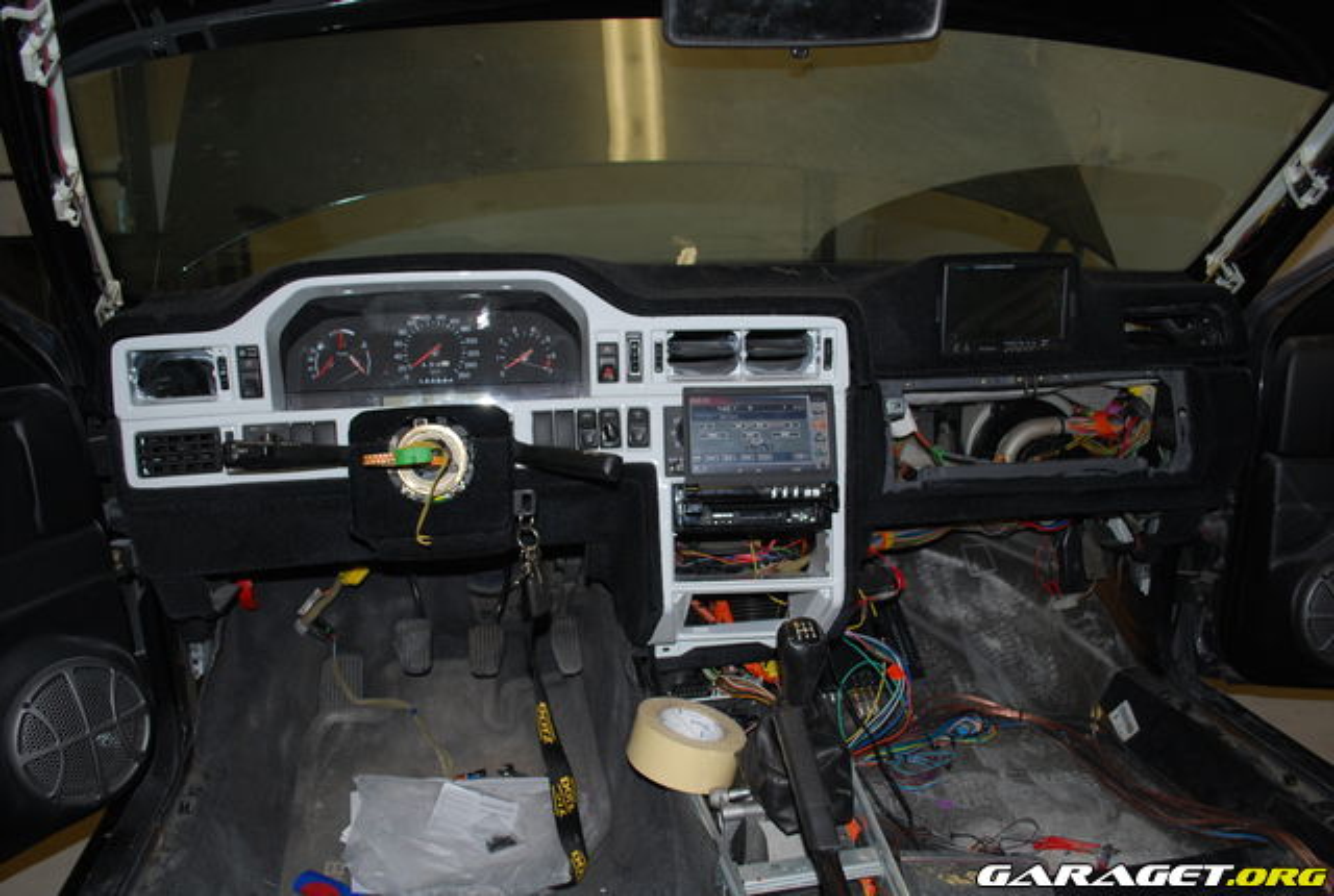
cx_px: 667
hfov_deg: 67.3
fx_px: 1003
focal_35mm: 27
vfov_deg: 48.2
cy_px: 448
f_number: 3.8
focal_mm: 18
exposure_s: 1/60
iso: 200
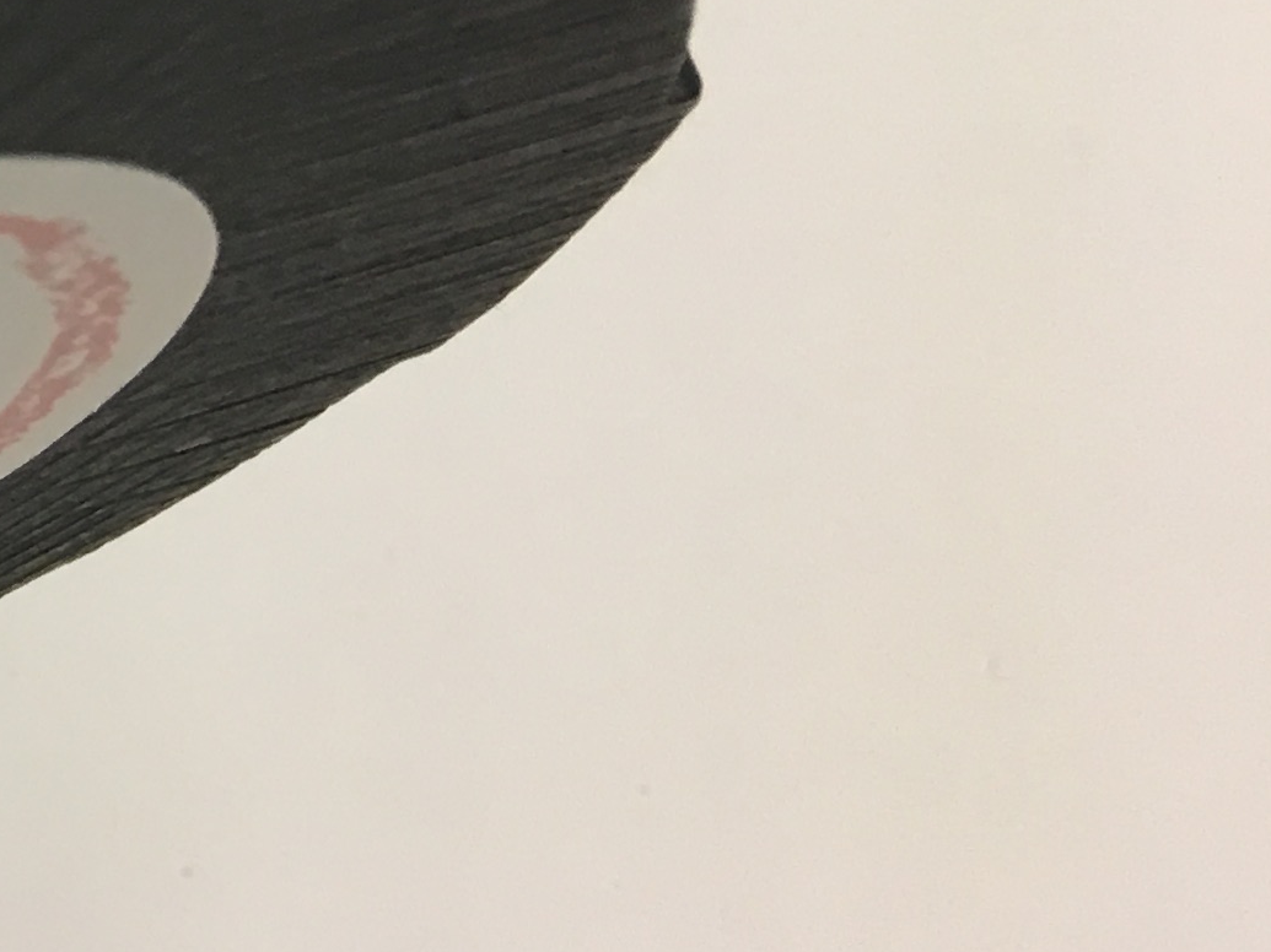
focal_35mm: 113
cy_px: -791
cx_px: -1172
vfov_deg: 12.0
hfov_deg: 14.7
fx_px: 4149
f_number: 2.2
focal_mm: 4.15
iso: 32
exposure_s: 1/17
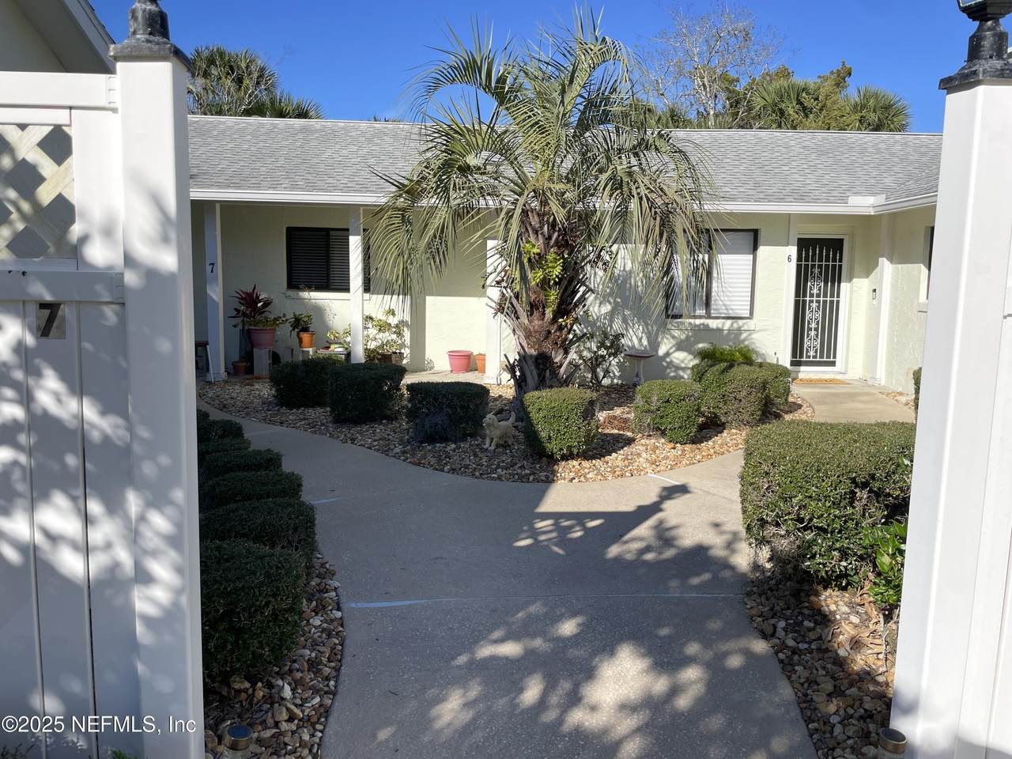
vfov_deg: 53.1
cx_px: 506
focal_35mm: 26
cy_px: 380
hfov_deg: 67.3
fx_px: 760
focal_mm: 4.2
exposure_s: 1/1531
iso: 50
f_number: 1.6
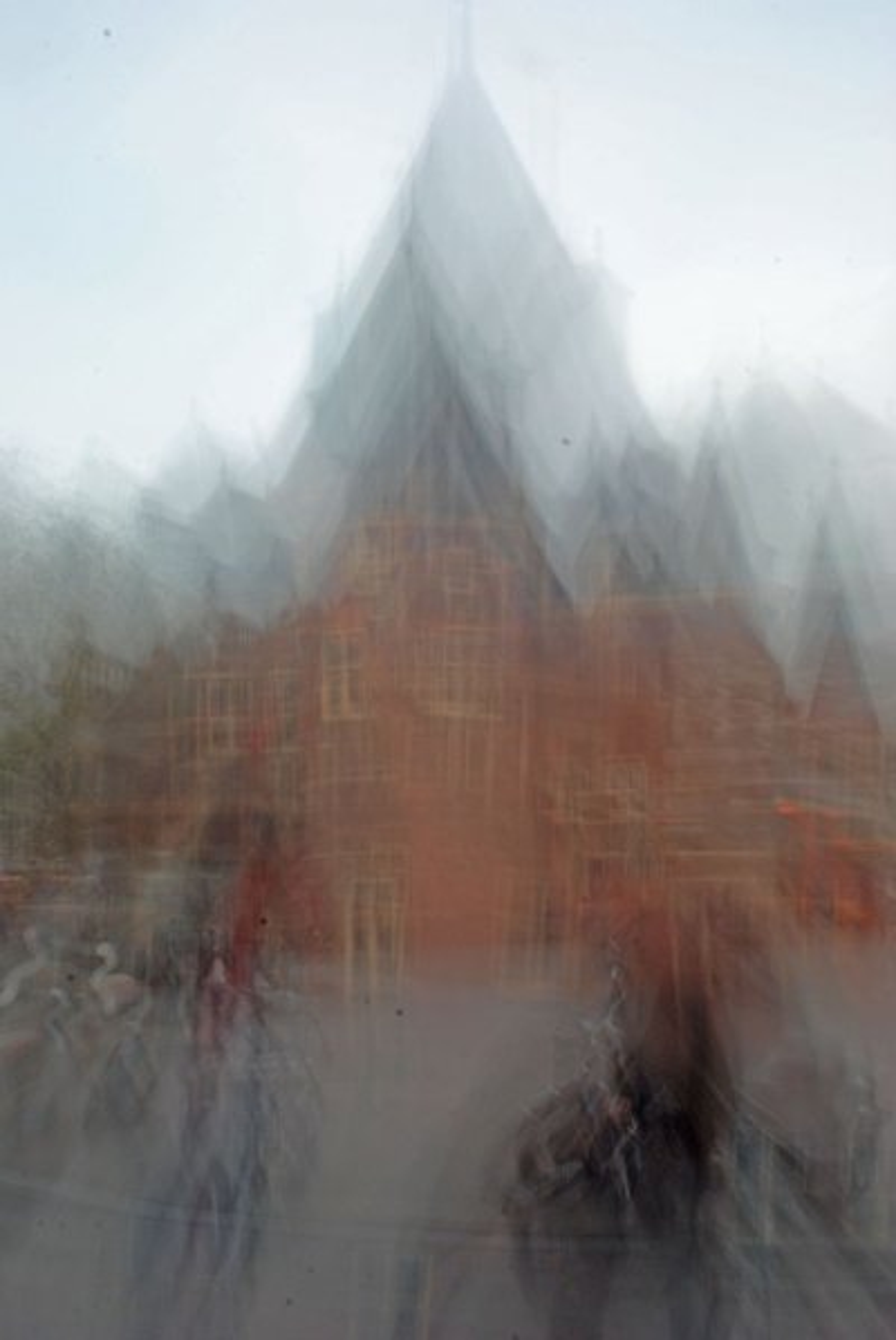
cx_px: 448
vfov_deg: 37.8
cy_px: 670
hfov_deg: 25.8
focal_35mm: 52
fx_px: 1955
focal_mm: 35
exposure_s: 2
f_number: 20
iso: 100
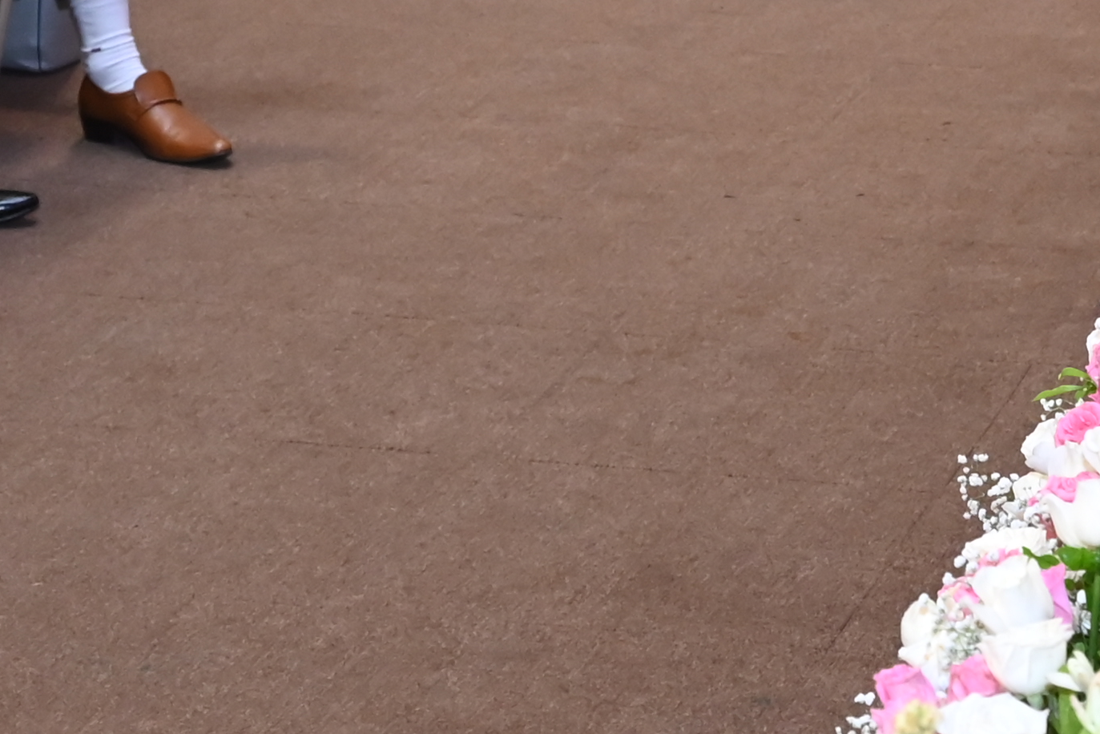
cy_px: -493
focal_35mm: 151
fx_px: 4620
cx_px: 1029
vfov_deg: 8.8
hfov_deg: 13.4
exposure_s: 1/125
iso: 1600
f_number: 5.6
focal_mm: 34.5
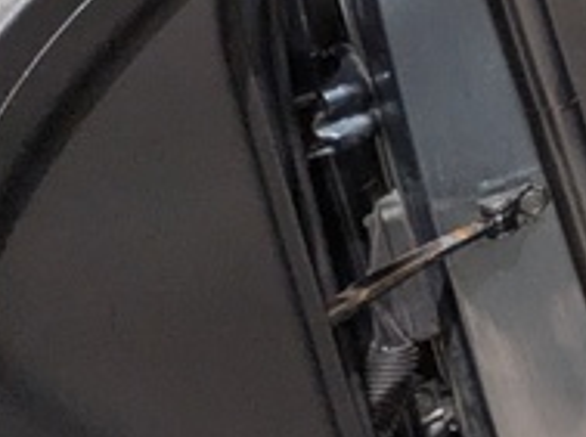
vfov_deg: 18.3
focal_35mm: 76
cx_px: 1352
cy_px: -84
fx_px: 1284
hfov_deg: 15.7
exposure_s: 1/25
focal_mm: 1.83
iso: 53
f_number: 2.2
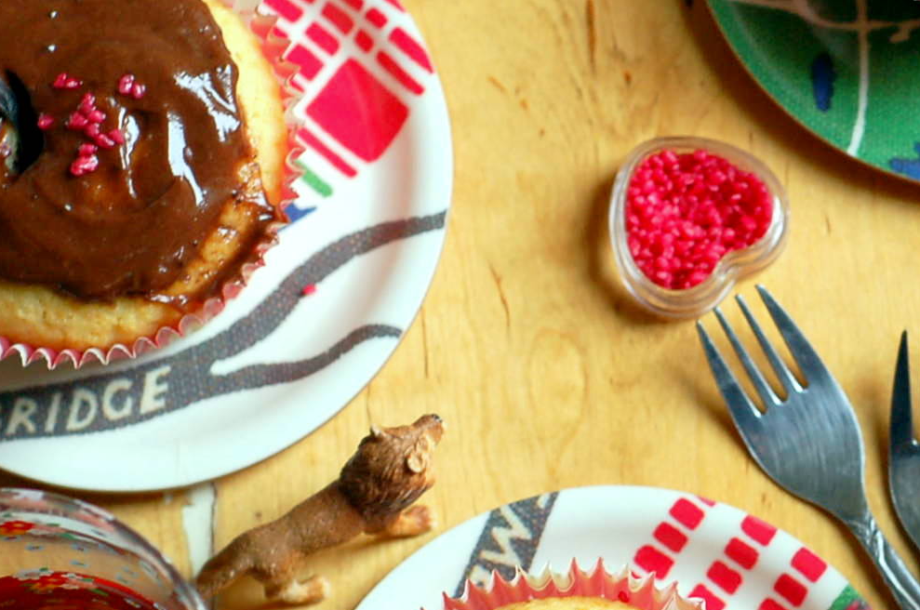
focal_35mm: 171
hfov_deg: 11.9
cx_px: 880
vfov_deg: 8.0
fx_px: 4363
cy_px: 352
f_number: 4.5
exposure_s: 1/50
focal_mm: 50
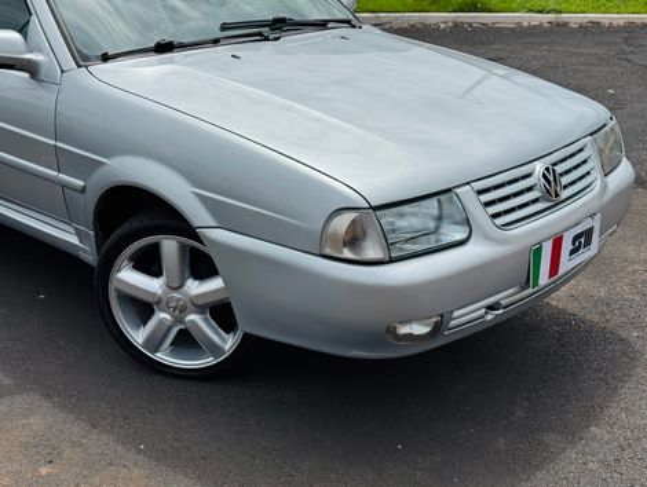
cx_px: 324
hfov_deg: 39.6
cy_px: 244
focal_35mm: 48
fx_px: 899
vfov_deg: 30.3
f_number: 1.78
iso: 64
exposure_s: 1/10526
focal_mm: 6.76
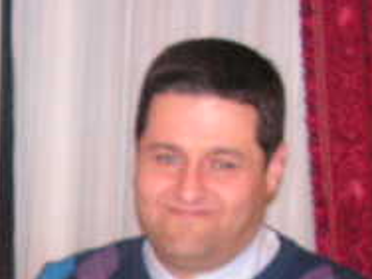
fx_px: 1687
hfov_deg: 12.3
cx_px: -49
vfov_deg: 9.2
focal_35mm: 157
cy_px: 437
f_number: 3.2
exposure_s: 1/40
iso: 200
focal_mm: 7.8
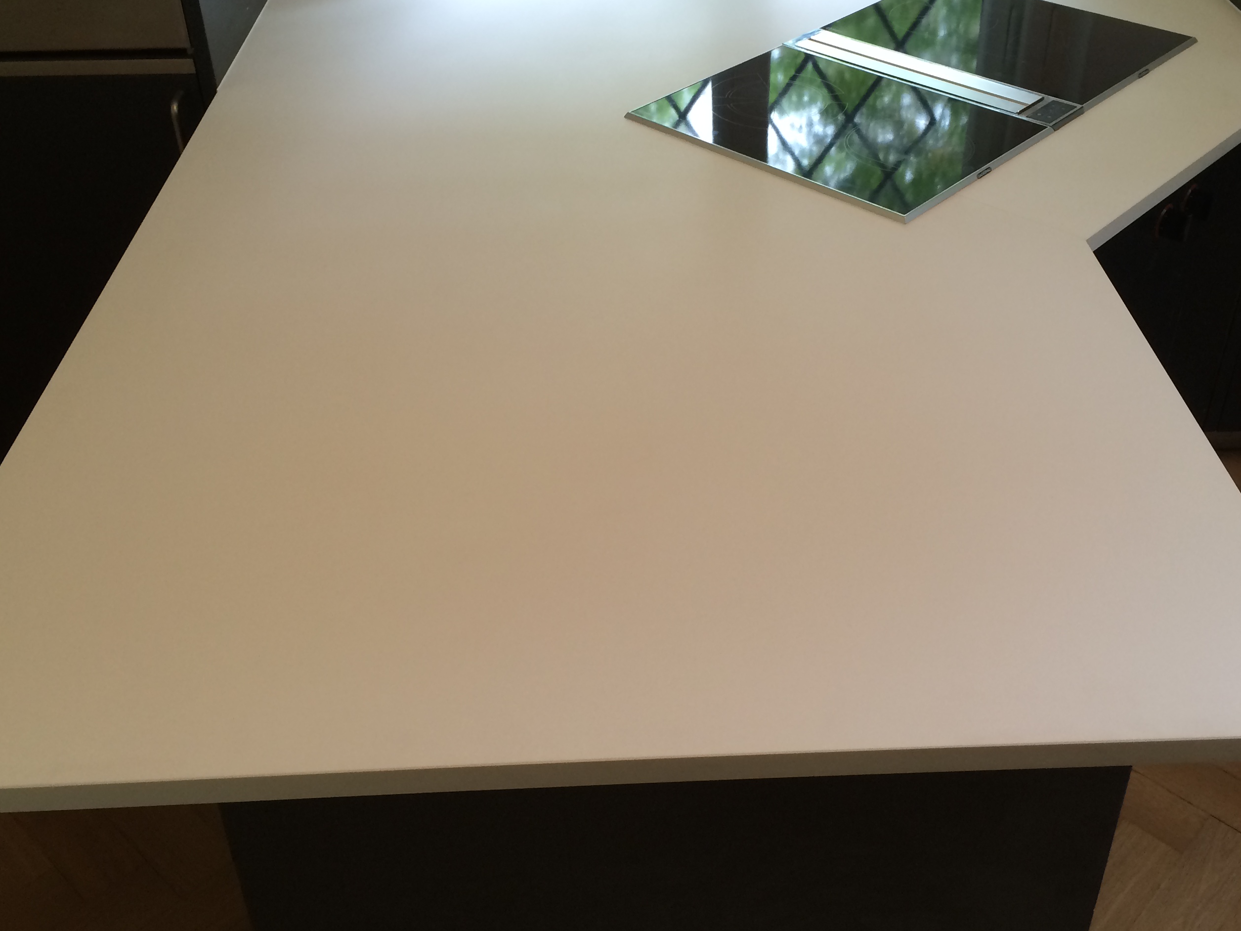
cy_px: 387
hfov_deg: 47.8
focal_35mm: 39
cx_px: 680
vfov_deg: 36.7
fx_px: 1398
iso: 40
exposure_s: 1/30
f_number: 2.2
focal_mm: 4.12
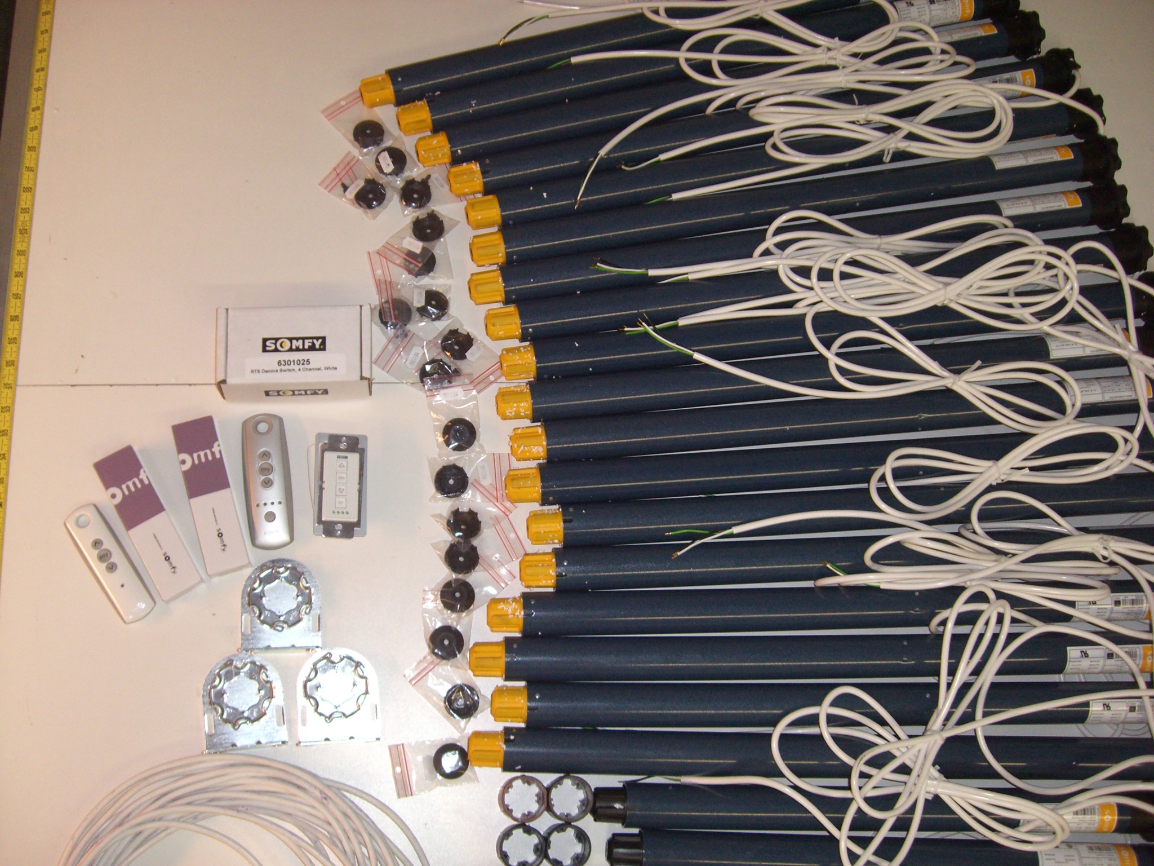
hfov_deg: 49.0
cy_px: 433
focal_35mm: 38
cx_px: 577
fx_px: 1267
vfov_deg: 37.7
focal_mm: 6.2
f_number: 2.7
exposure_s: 1/60
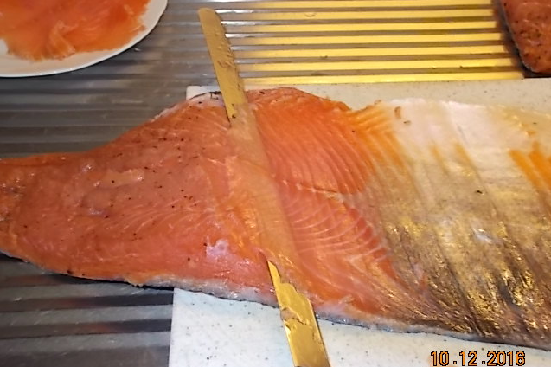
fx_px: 704
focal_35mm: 46
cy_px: 200
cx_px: 276
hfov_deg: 42.8
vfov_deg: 29.2
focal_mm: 7.9
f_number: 4.2
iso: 200
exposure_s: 1/30
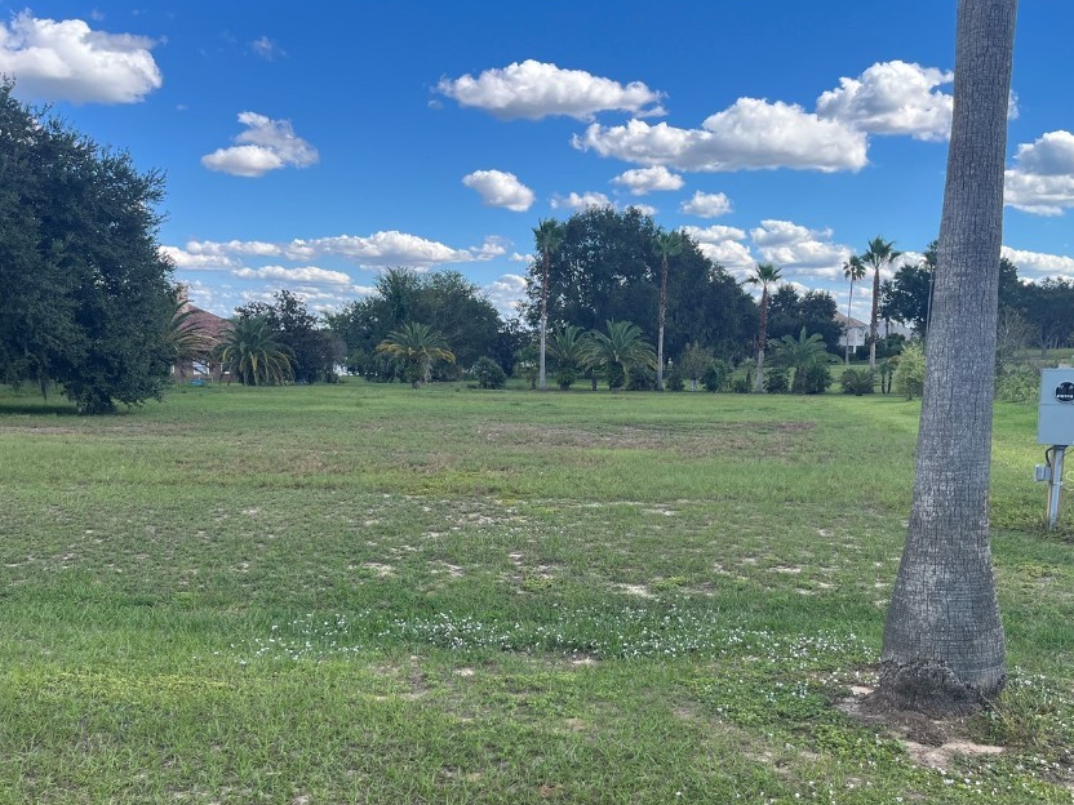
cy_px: 480
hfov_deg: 56.8
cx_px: 525
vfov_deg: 44.0
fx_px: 993
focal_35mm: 32
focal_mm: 5.1
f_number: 1.6
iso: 50
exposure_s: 1/1890
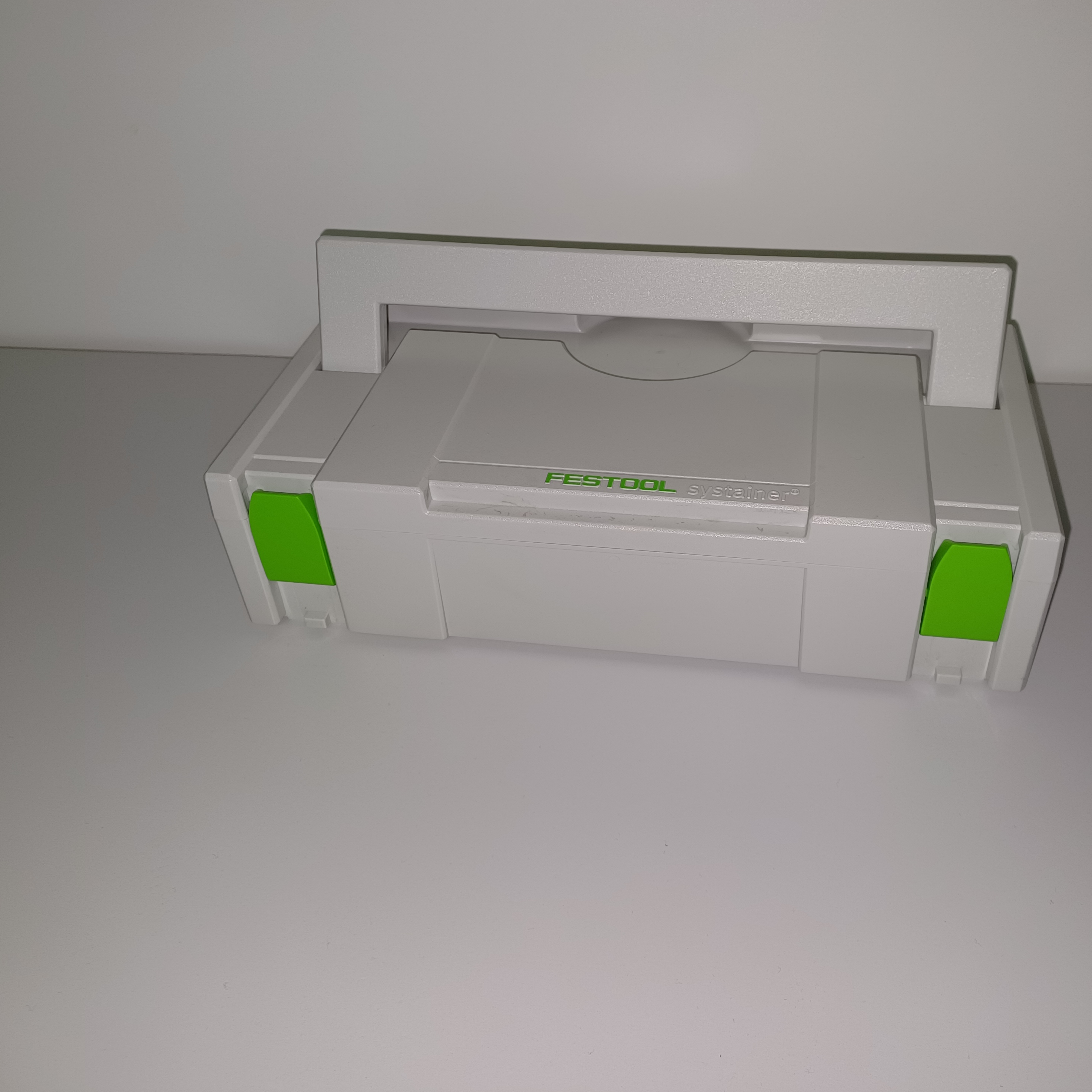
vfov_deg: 54.0
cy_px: 543
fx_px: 1071
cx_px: 632
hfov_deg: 53.8
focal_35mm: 30
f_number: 1.8
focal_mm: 4.65
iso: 80
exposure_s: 1/100
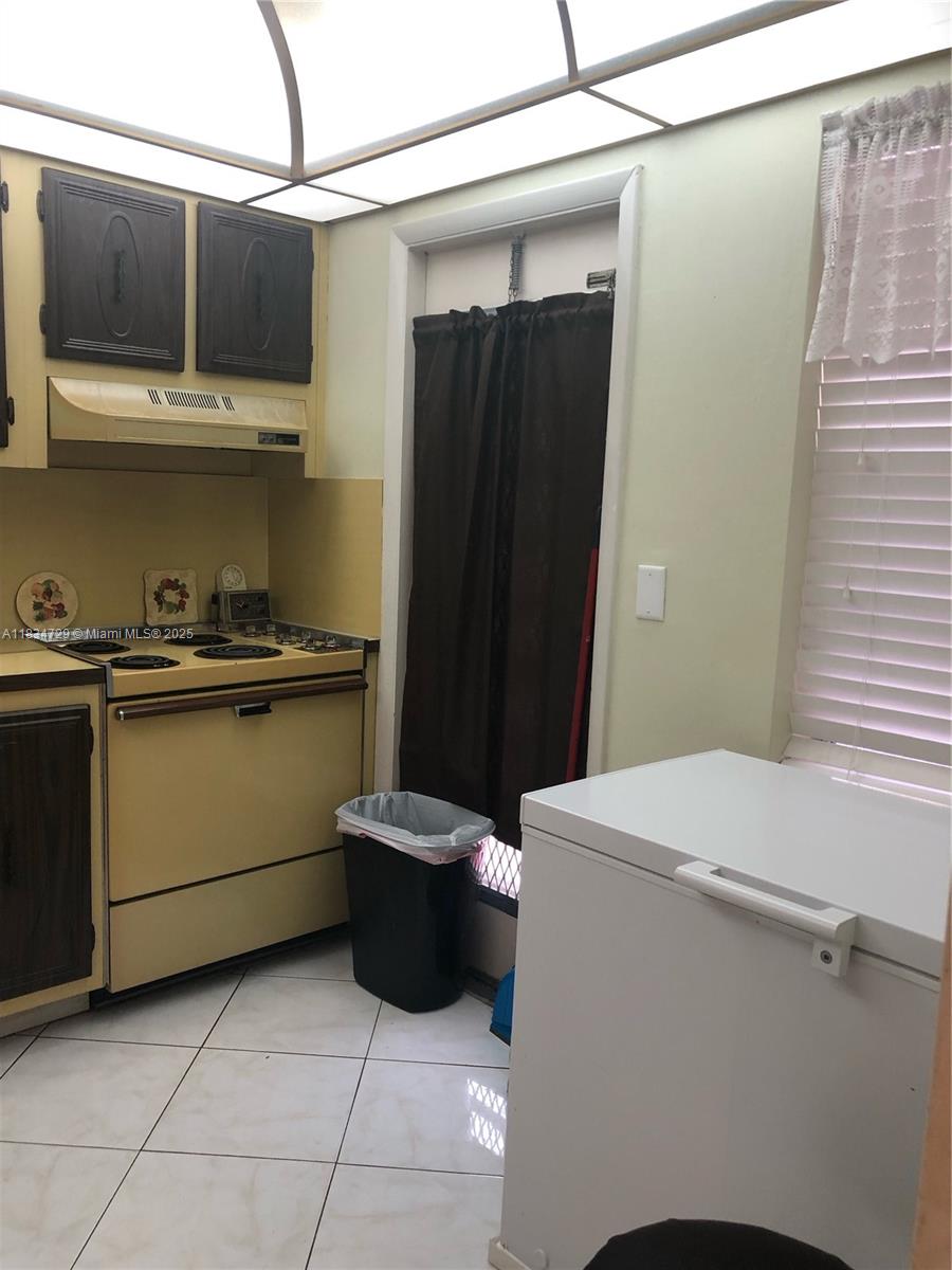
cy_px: 635
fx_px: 1027
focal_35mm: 28
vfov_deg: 63.4
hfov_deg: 49.7
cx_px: 476
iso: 40
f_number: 1.8
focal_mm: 3.99
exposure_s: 1/20
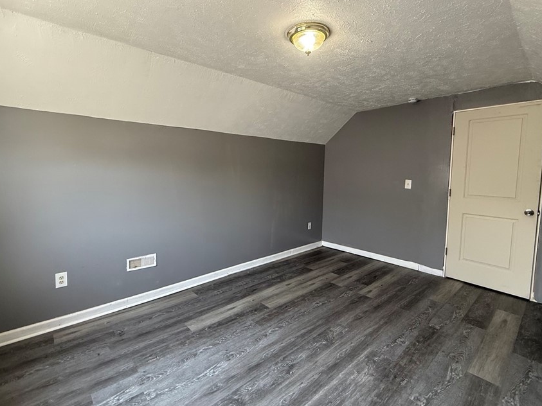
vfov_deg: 74.6
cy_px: 191
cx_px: 268
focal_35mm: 17
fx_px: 266
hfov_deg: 91.0
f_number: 2.2
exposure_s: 1/120
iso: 200
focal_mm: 2.22
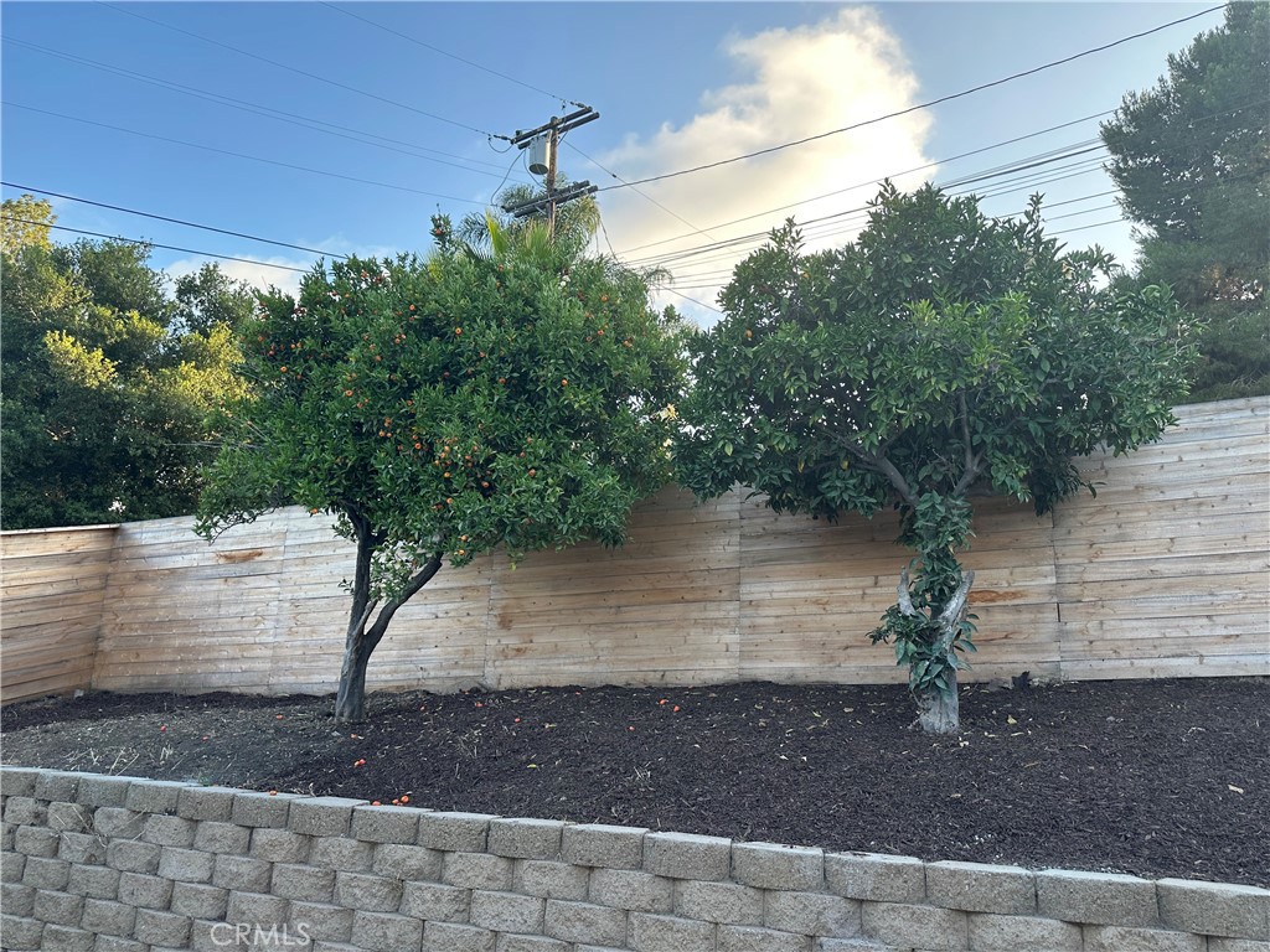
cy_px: 476
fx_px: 881
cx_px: 635
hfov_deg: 71.6
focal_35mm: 24
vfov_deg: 56.8
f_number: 1.78
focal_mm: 6.86
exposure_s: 1/650
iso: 80
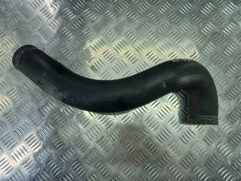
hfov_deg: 69.4
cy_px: 90
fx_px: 174
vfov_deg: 54.9
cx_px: 120
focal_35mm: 25
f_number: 1.8
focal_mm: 4.6
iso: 40
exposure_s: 1/50
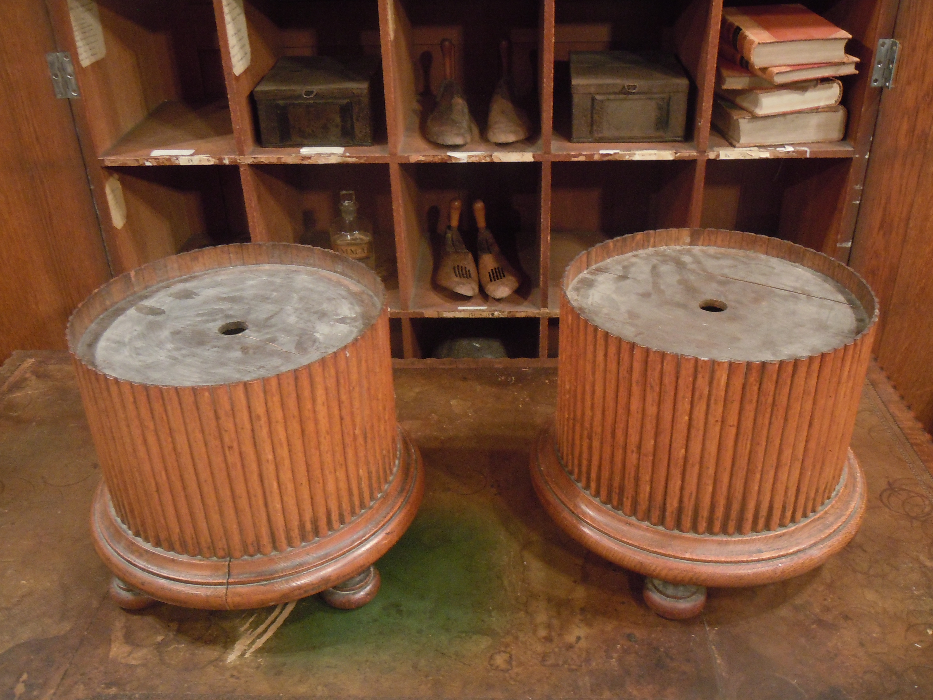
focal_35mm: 34
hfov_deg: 54.0
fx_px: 916
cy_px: 350
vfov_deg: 41.8
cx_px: 466
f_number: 3.6
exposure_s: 1/6
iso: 400
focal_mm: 6.2
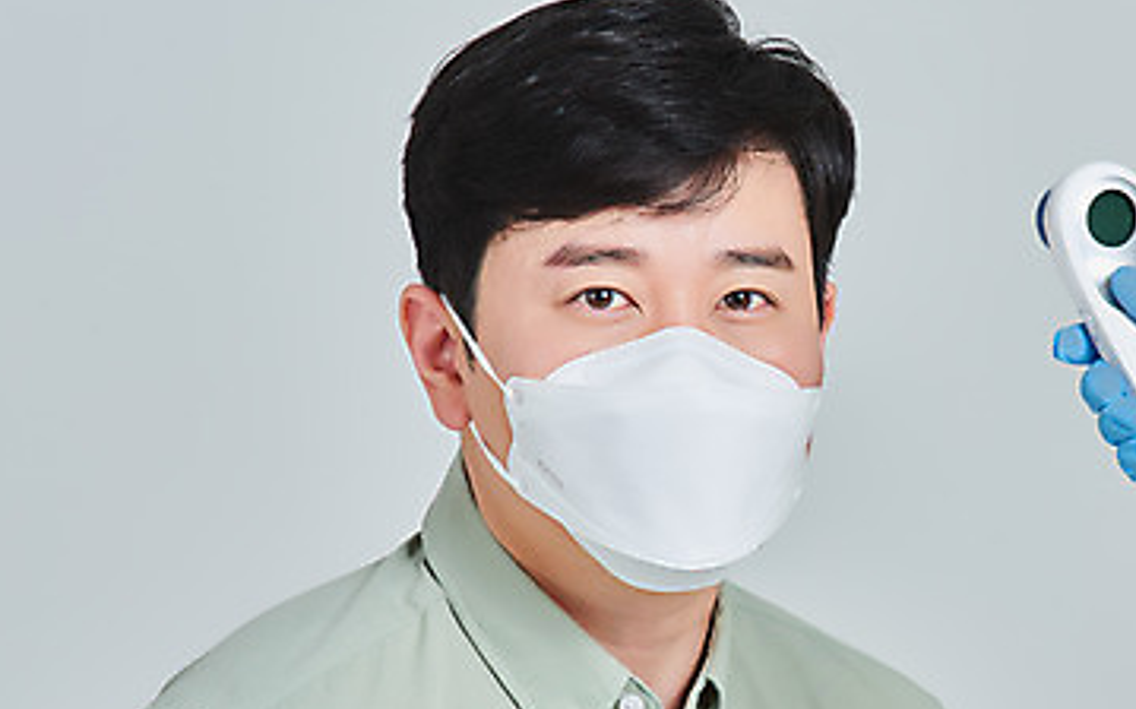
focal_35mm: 315
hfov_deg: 6.7
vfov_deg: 4.2
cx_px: 827
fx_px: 9748
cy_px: 468
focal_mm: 185
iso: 100
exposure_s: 1/125
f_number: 14
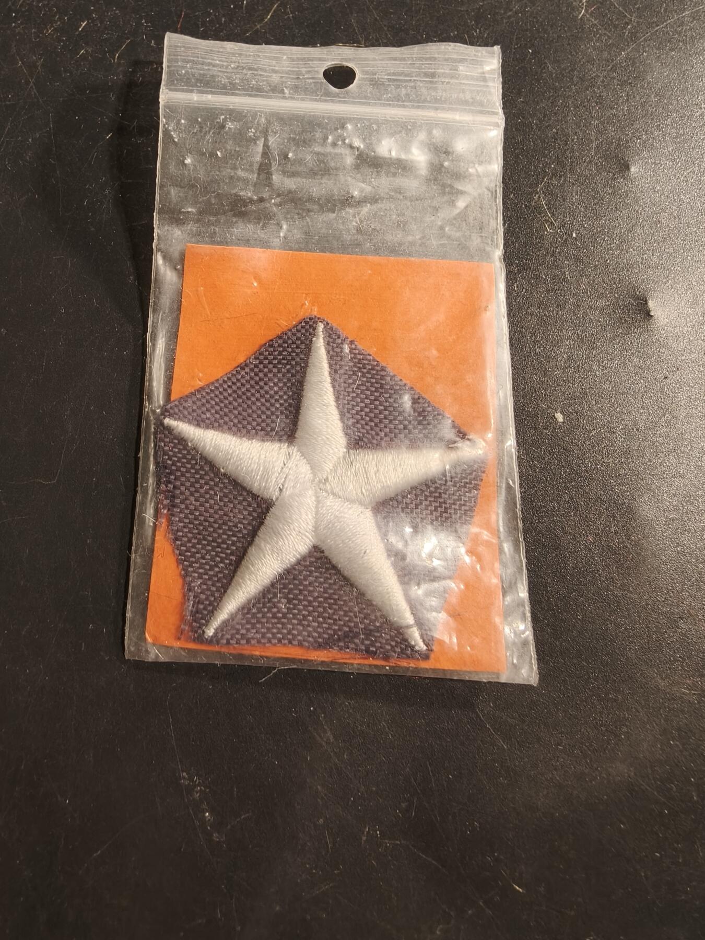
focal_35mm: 23
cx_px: 352
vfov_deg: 73.9
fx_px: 625
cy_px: 470
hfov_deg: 58.9
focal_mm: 2.32
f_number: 2
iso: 160
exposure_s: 1/100
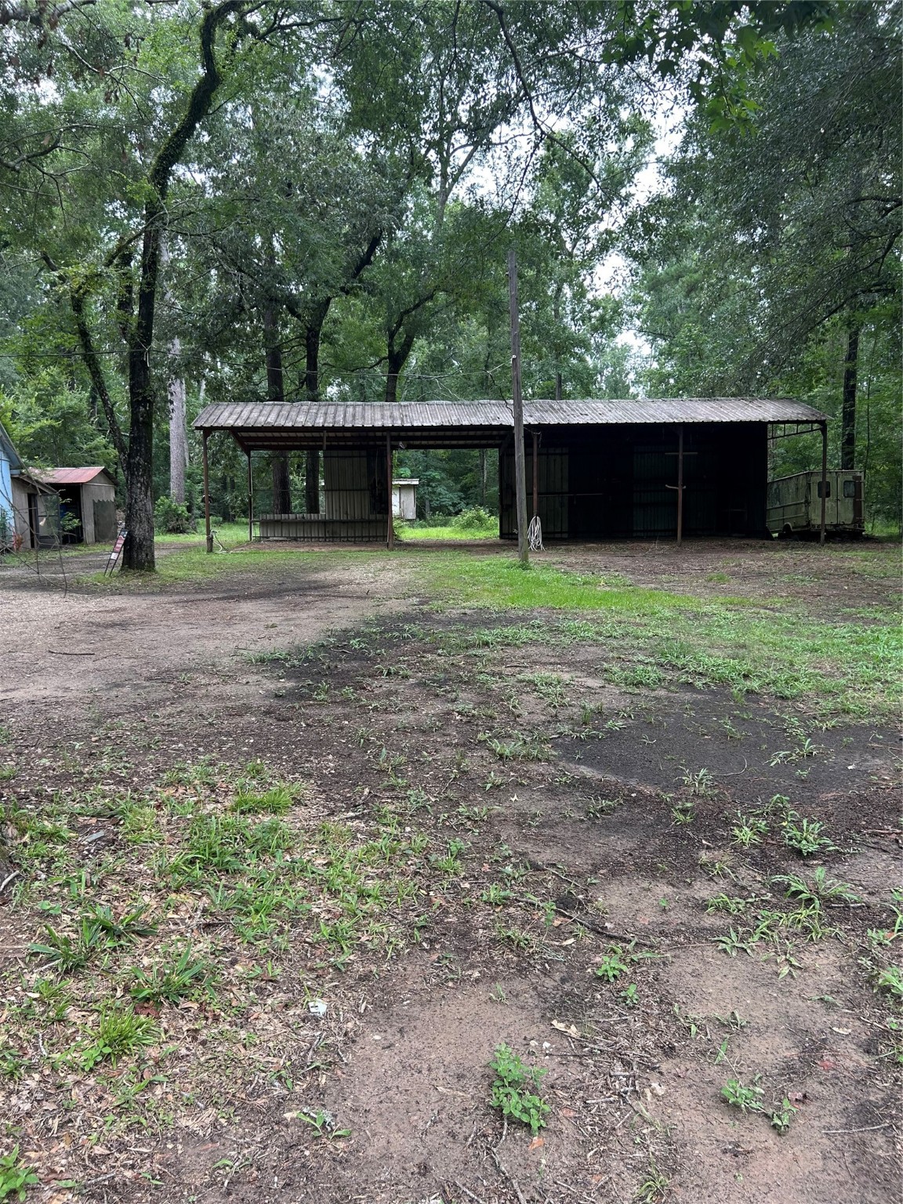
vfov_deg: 67.3
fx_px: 904
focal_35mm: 26
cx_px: 452
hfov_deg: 53.1
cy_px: 602
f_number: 1.5
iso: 40
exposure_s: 1/238
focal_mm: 5.7
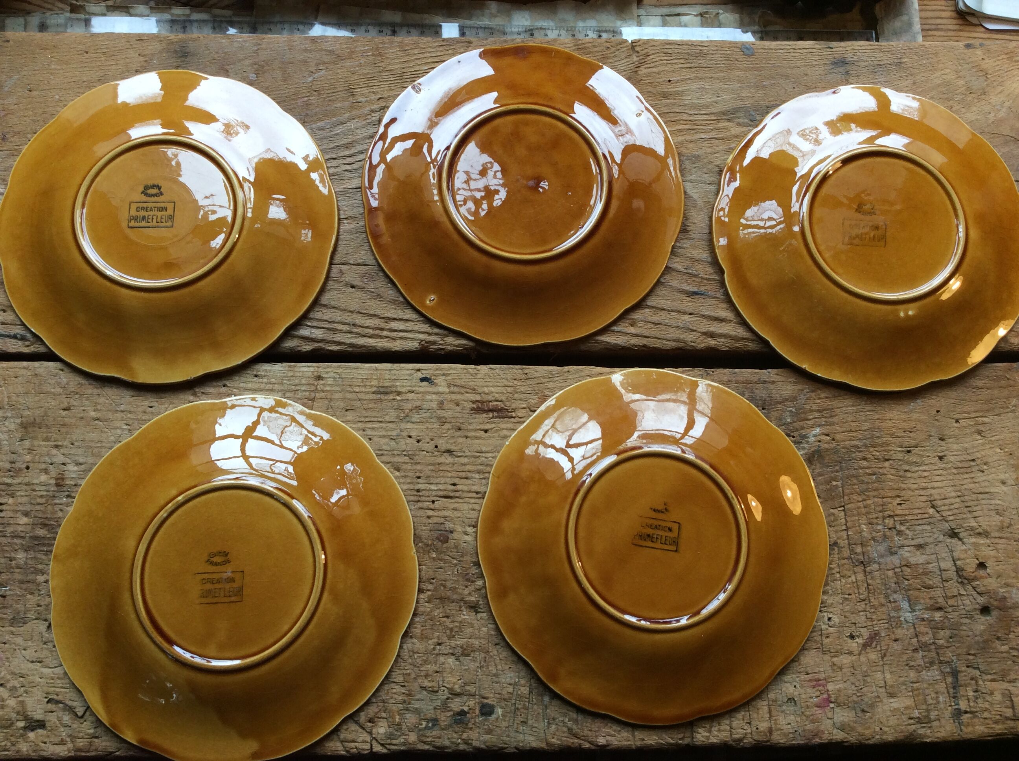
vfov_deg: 44.1
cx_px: 510
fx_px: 941
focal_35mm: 32
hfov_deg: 56.9
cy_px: 380
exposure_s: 1/100
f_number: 2.4
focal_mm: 3.3
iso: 50
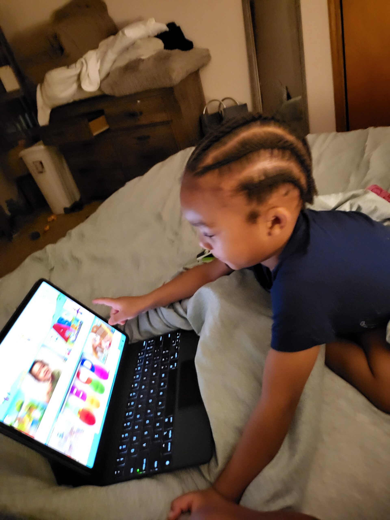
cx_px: 195
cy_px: 260
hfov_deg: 56.8
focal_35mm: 24
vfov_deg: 71.6
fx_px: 361
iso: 1600
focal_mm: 5
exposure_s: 1/20
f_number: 1.8
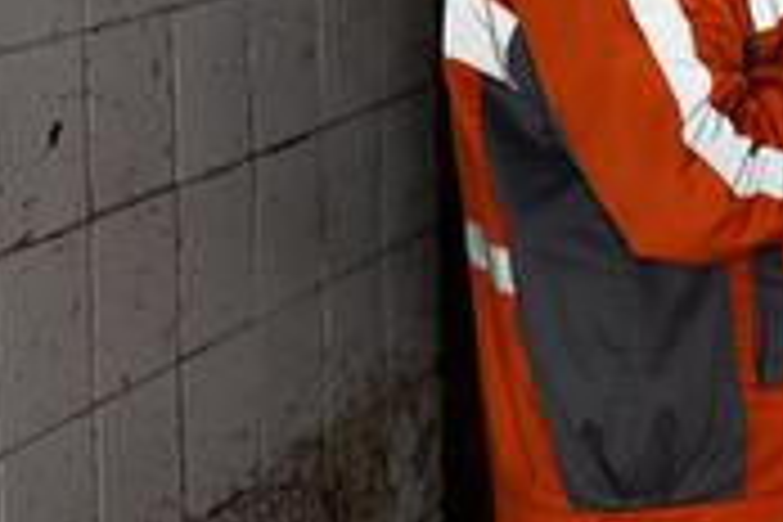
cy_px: -194
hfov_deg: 16.5
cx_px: 837
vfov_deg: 11.0
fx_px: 2632
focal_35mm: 121
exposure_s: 1/250
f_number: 1.8
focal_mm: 35
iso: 640
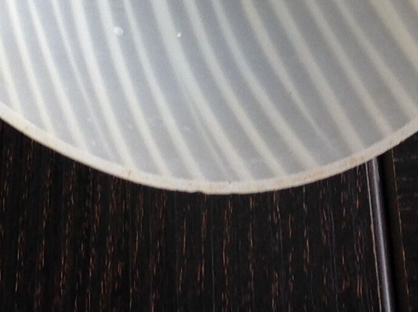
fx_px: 1579
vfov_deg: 10.8
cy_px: -168
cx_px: 65
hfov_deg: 15.0
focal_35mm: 131
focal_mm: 4.28
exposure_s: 1/30
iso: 50
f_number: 2.4
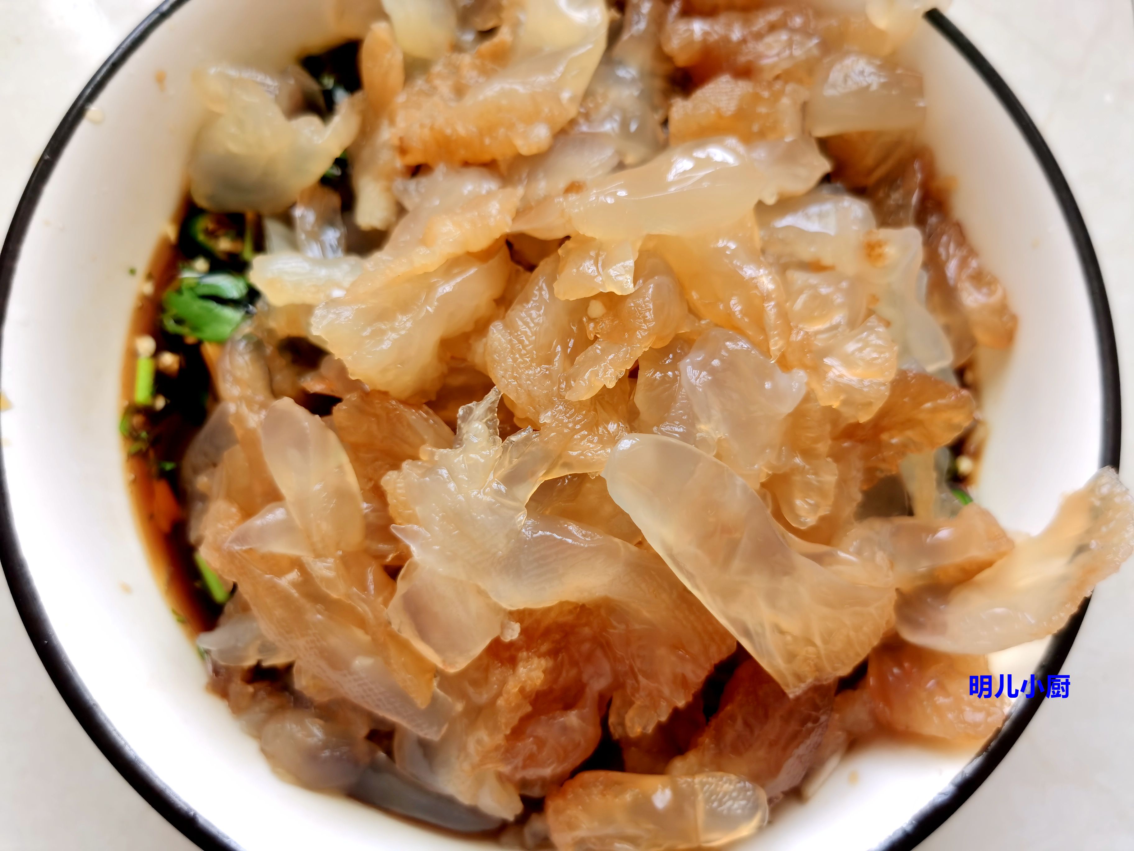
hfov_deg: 65.3
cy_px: 426
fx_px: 885
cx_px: 567
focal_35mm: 27
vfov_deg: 51.4
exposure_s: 1/101
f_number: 1.6
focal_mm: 5.56
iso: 50
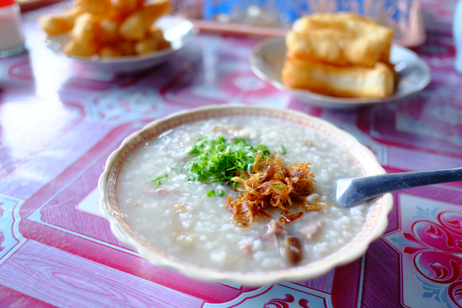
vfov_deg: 47.9
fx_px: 346
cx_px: 231
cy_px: 154
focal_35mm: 27
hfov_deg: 67.4
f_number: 2
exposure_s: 1/80
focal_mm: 18
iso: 800
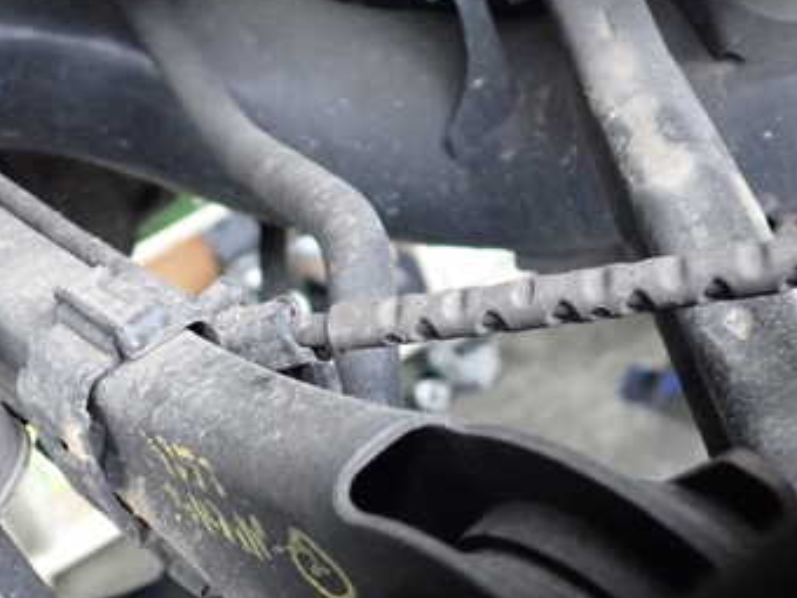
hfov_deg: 35.6
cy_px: 457
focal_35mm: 53
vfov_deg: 27.1
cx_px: 230
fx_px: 1220
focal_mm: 5.4
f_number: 2.3
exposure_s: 1/125
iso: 1250
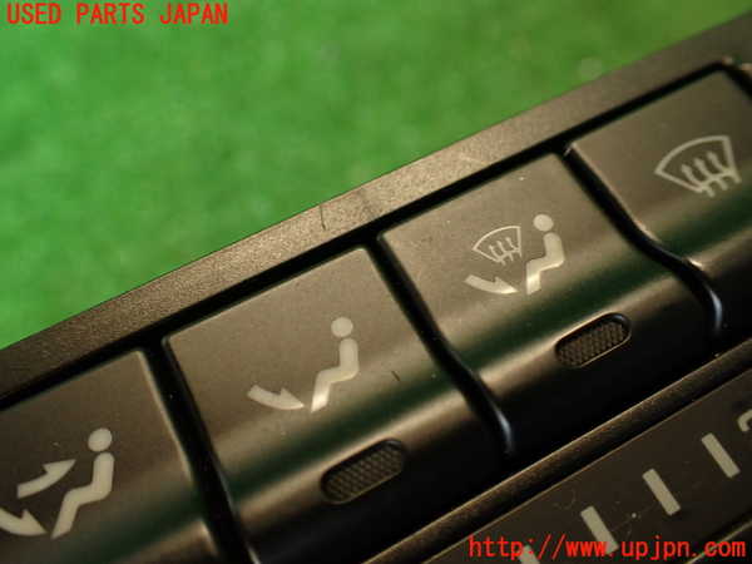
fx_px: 695
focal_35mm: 32
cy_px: 282
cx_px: 376
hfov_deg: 56.8
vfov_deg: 44.2
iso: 200
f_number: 2.4
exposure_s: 1/30
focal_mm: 5.79
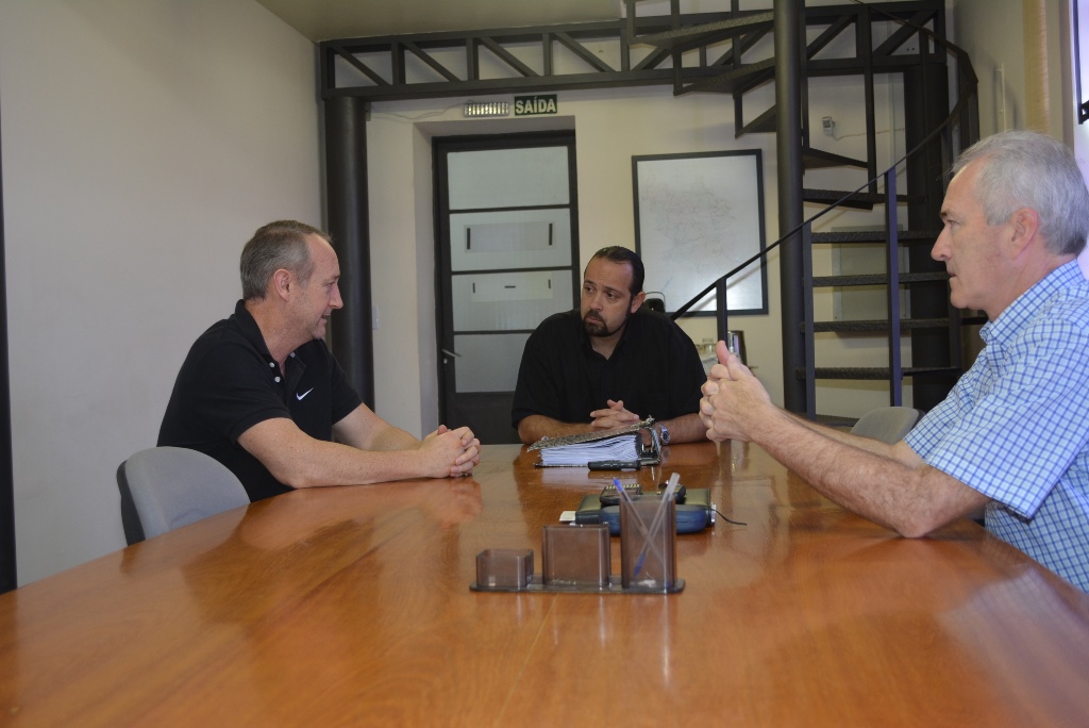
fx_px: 1271
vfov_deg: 31.9
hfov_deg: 46.4
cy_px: 364
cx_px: 544
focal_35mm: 42
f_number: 4.5
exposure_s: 1/60
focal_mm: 28
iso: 500
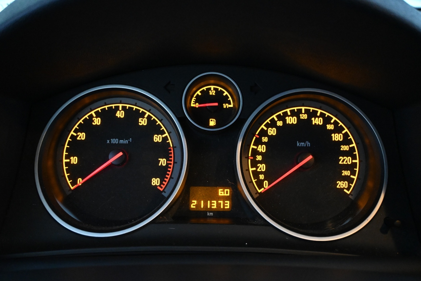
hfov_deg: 51.3
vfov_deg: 35.5
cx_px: 210
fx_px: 439
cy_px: 140
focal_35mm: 38
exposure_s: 1/40
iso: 6400
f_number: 4.2
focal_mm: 25
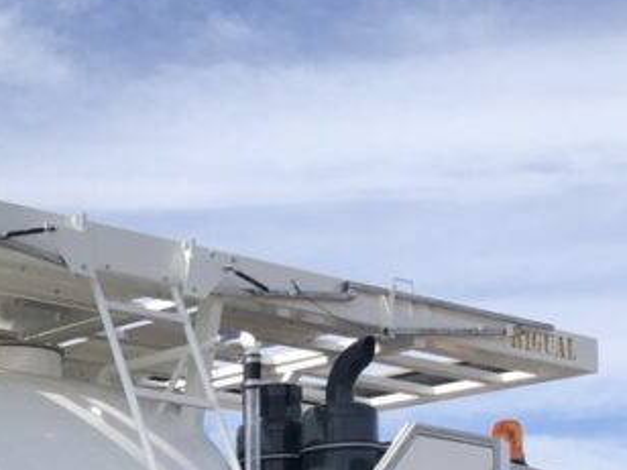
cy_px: 702
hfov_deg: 19.6
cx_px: -171
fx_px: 1685
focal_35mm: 93
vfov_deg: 14.8
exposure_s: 1/2525
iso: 20
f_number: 1.8
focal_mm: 3.99
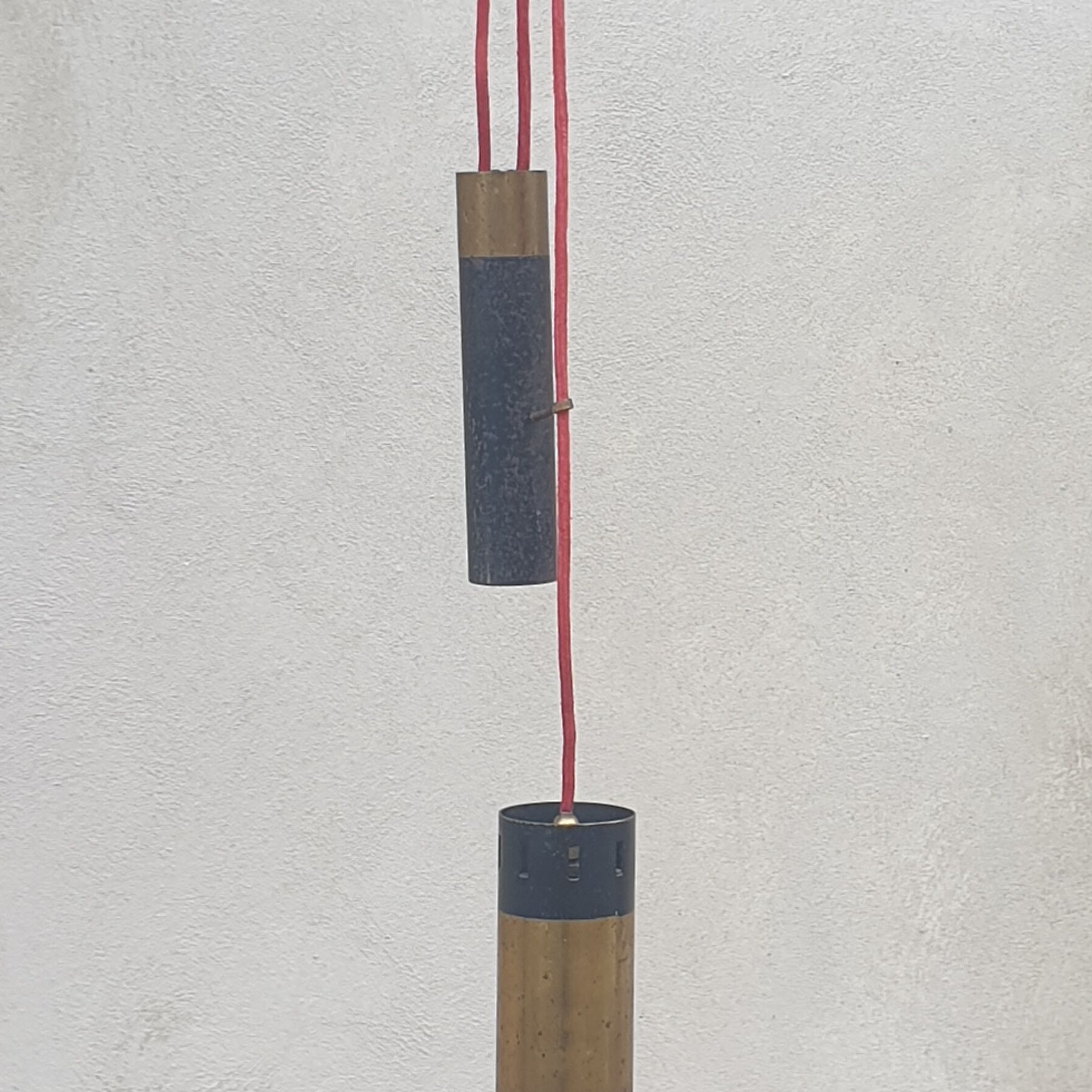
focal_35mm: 52
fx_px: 1856
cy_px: 564
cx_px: 684
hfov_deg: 32.6
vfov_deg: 32.8
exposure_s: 1/50
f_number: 2.4
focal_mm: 4.3
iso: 50
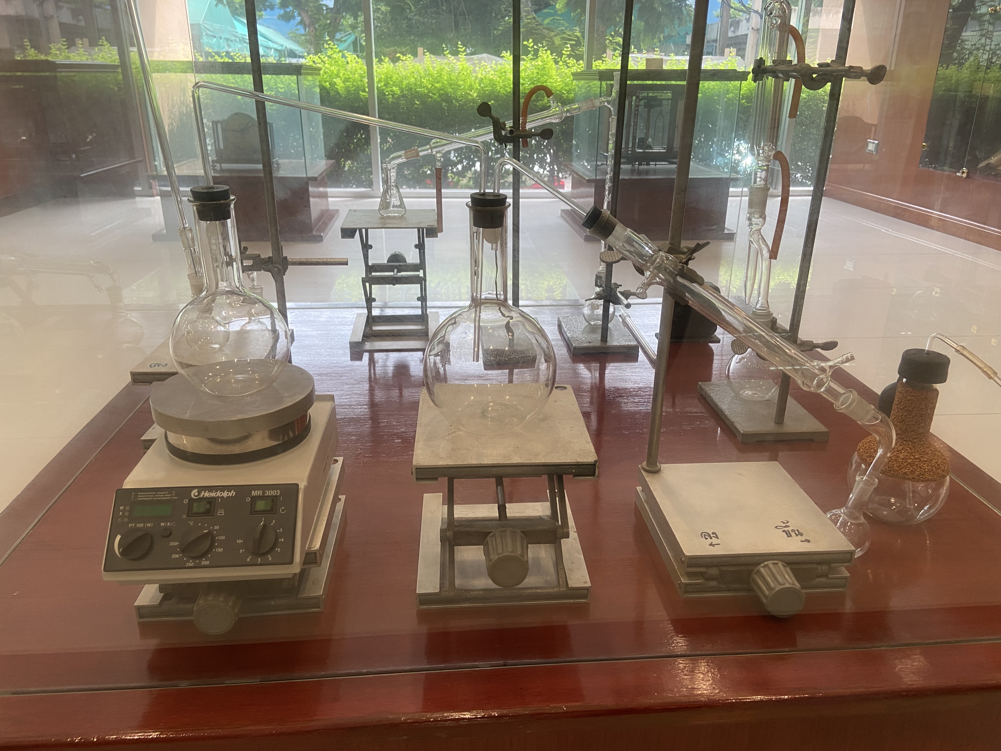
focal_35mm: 26
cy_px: 376
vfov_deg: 53.1
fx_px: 752
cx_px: 500
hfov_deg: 67.3
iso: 64
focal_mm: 4.25
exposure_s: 1/50
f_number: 1.8
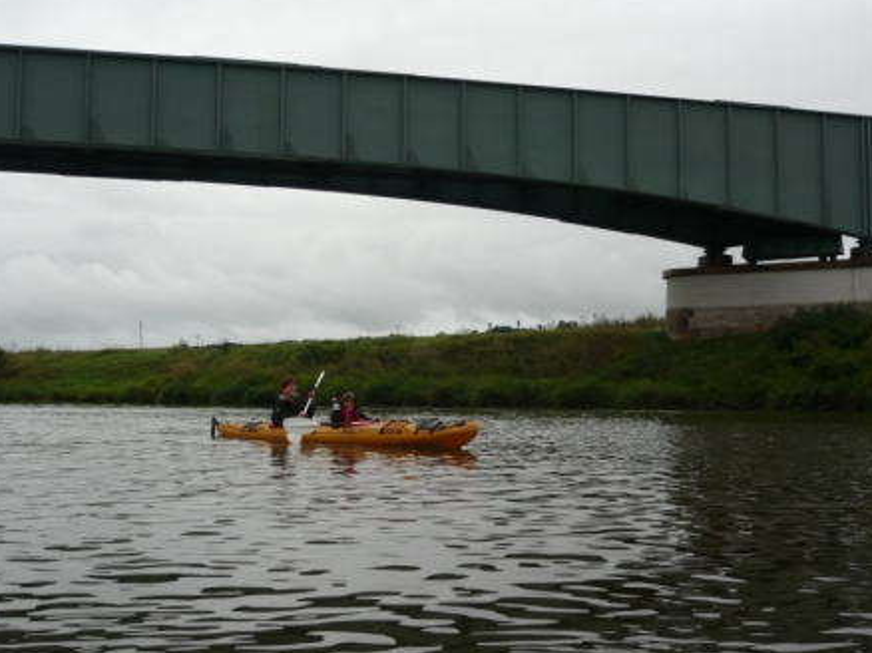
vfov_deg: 32.8
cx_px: 436
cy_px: 321
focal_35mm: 44
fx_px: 1108
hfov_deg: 43.0
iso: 100
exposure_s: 1/400
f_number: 3.4
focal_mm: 7
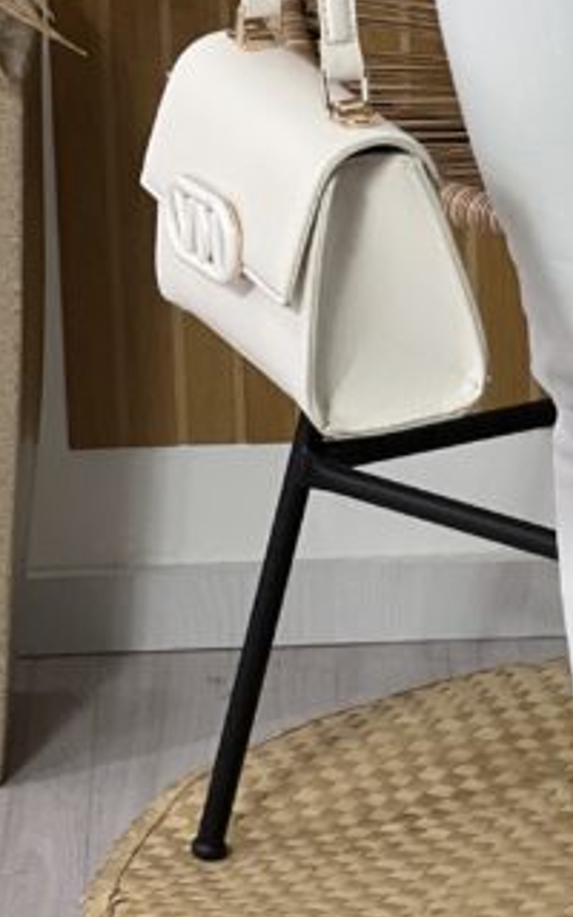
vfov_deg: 8.8
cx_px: 857
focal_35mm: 238
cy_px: 337
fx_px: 5947
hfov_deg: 5.5
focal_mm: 9
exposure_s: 1/120
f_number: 2.8
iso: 125
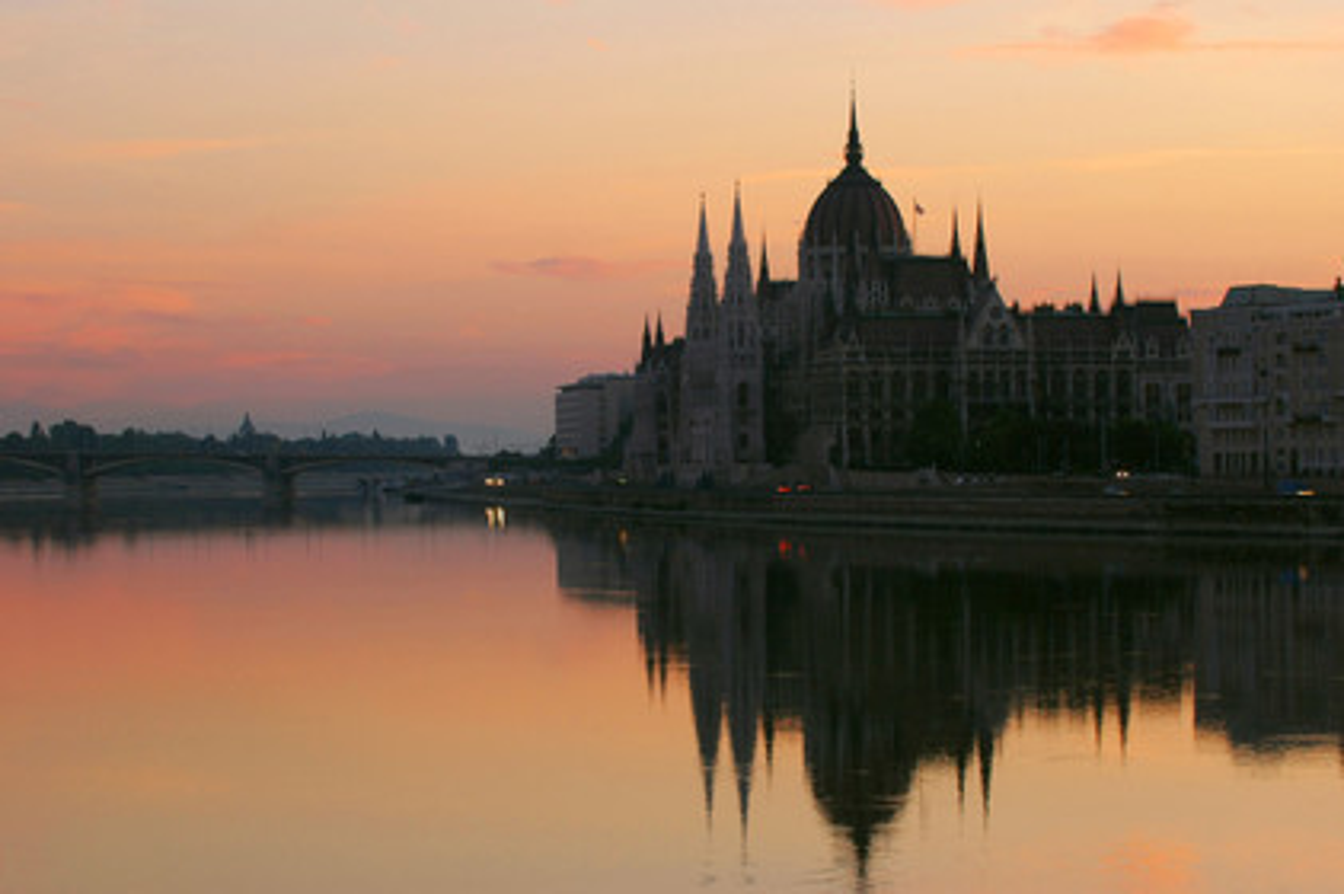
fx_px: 3917
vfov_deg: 13.0
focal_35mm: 105
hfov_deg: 19.5
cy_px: 447
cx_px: 672
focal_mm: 70
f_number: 7.1
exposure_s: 1/8
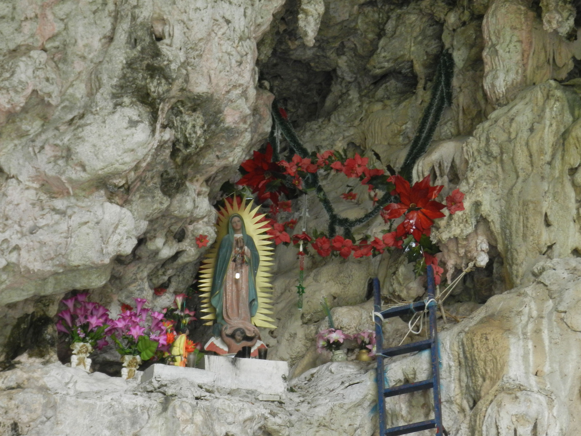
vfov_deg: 7.8
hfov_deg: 10.4
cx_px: 290
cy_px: 218
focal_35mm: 191
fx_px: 3206
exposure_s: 1/40
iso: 450
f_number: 5.5
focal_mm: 34
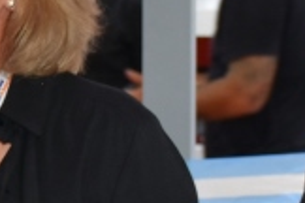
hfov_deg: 7.1
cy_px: 138
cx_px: -120
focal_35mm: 285
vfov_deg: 4.8
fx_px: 2414
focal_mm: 30
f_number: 4
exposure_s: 1/60
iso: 400
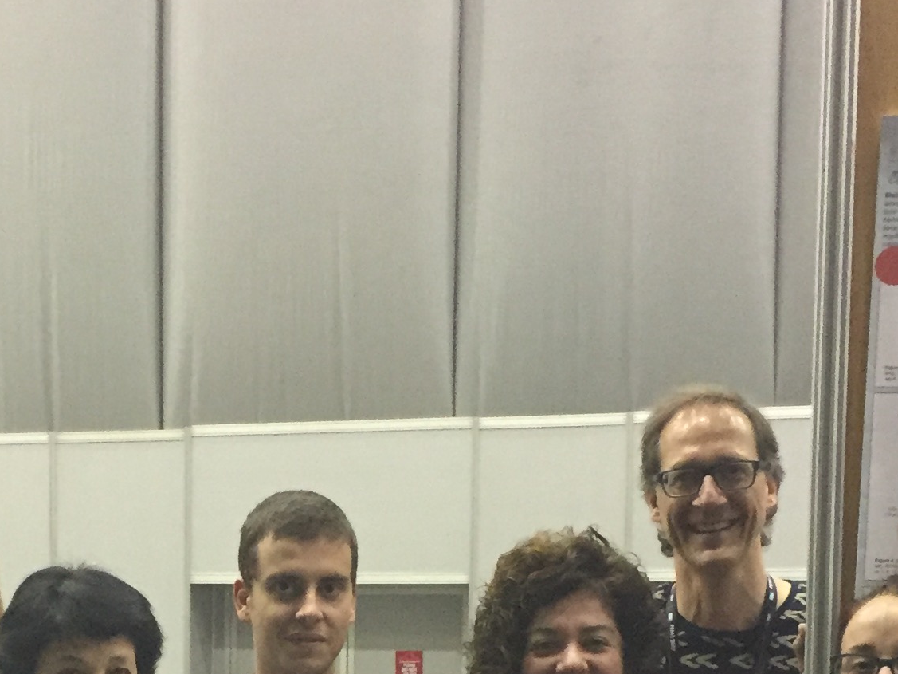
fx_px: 2179
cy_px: 845
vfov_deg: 16.7
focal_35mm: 84
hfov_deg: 23.1
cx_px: 252
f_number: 2.2
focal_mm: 4.15
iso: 250
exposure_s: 1/25
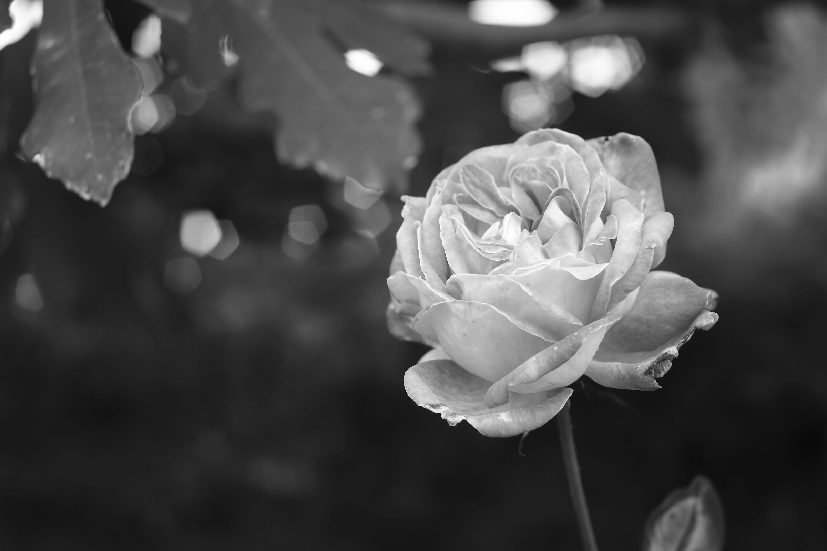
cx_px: 414
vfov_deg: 31.9
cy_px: 276
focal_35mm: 42
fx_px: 965
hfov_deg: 46.4
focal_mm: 28
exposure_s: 1/320
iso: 800
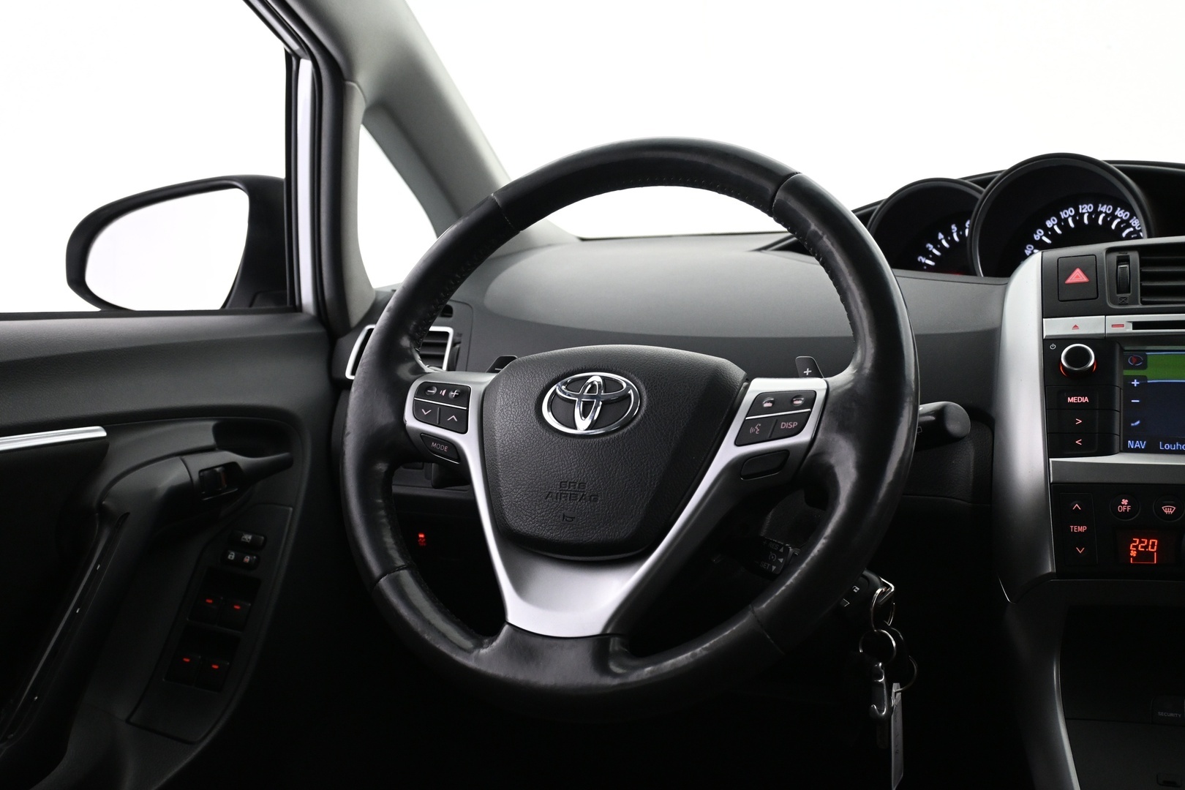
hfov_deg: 56.1
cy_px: 395
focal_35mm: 34
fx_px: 1111
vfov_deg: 39.1
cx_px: 592
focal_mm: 22.5
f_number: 4
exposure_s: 1/30
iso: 1600
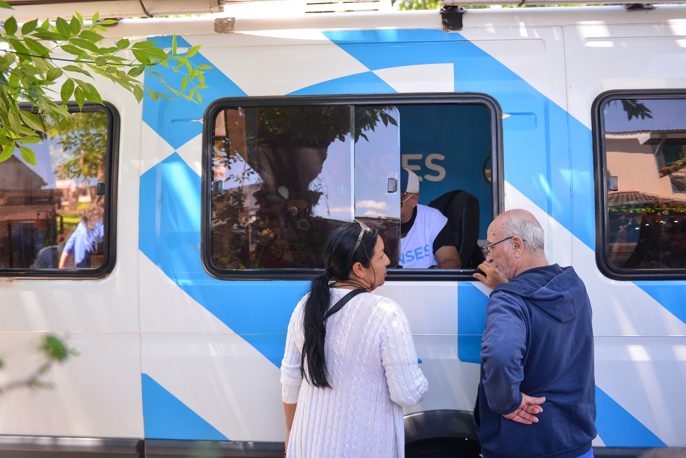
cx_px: 343
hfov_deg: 58.7
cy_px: 229
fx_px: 610
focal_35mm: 32
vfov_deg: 41.1
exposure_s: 1/250
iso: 200
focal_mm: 32
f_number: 2.8
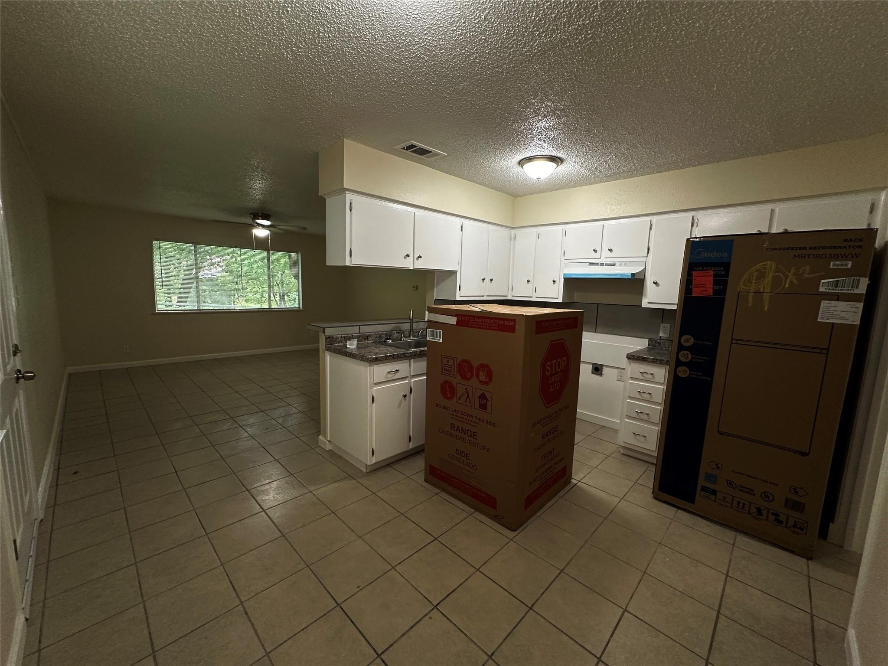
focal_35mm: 14
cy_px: 333
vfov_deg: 85.7
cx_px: 444
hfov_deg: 102.1
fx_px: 359
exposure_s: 1/60
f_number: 2.2
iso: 250
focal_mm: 2.22
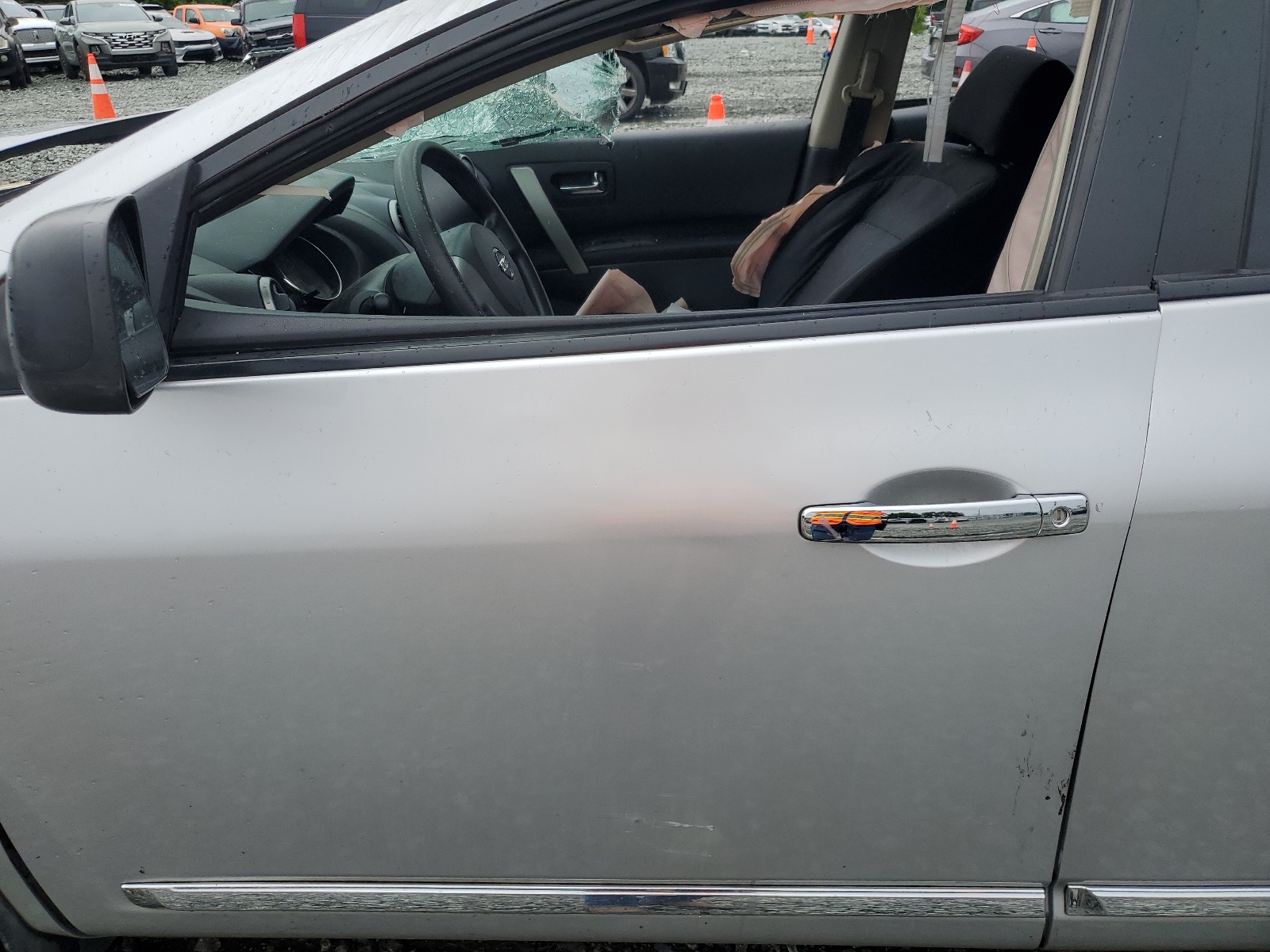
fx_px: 954
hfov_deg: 67.3
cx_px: 635
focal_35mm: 26
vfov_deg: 53.1
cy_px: 476
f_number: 1.5
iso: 50
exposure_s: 1/1111
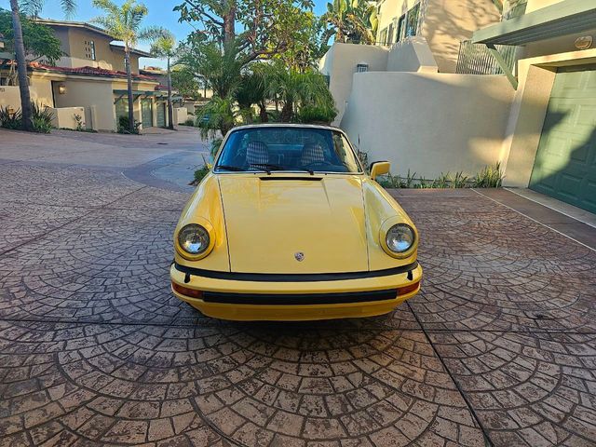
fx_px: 396
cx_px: 298
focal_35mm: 23
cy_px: 224
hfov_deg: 73.9
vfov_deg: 58.9
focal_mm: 6.3
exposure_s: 1/238
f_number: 1.7
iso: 16
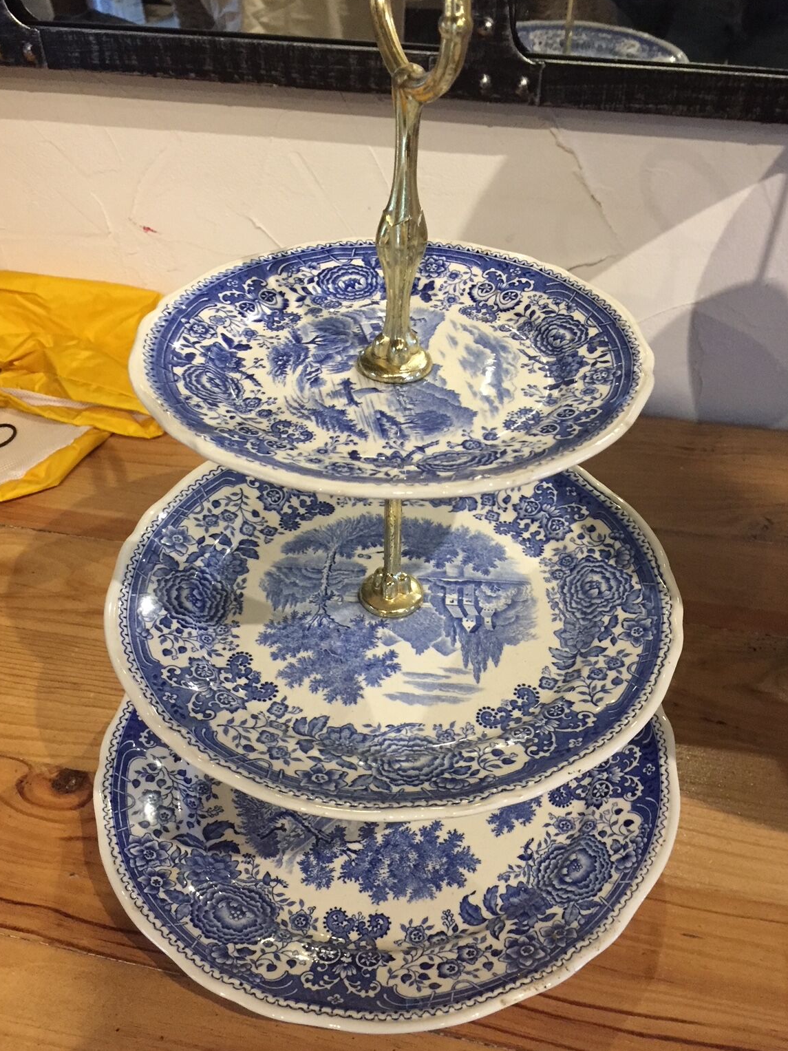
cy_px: 509
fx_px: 941
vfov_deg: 58.3
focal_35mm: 31
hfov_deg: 45.4
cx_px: 415
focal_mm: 4.15
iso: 250
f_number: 2.2
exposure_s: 1/33
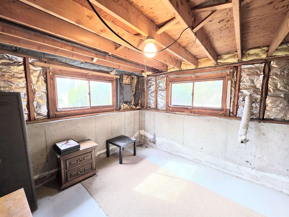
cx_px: 144
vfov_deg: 89.9
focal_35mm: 13
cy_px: 108
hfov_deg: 106.2
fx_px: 109
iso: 250
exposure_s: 1/120
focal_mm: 2.2
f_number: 1.9
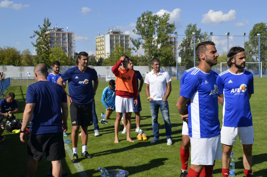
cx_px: 134
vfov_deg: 27.9
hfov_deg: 41.2
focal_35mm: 48
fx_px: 355
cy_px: 88
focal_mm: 32
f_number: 8
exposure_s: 1/250
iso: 100
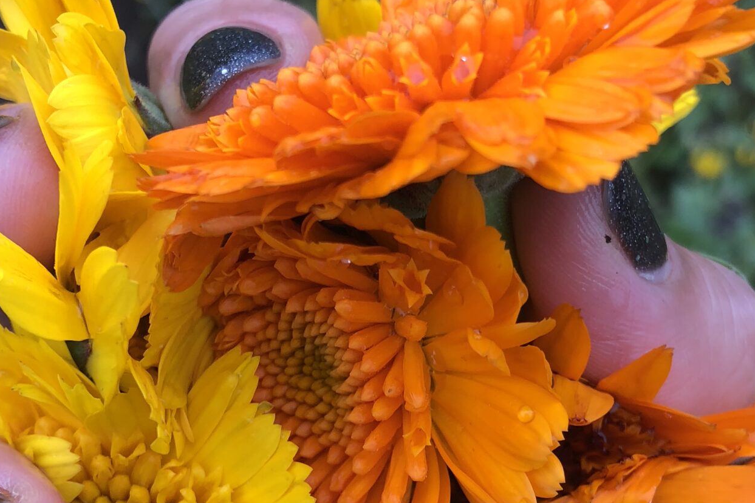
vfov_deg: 22.1
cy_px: 445
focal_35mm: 60
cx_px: 451
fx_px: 1258
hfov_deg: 33.3
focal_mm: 4
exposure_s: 1/120
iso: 32
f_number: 1.8
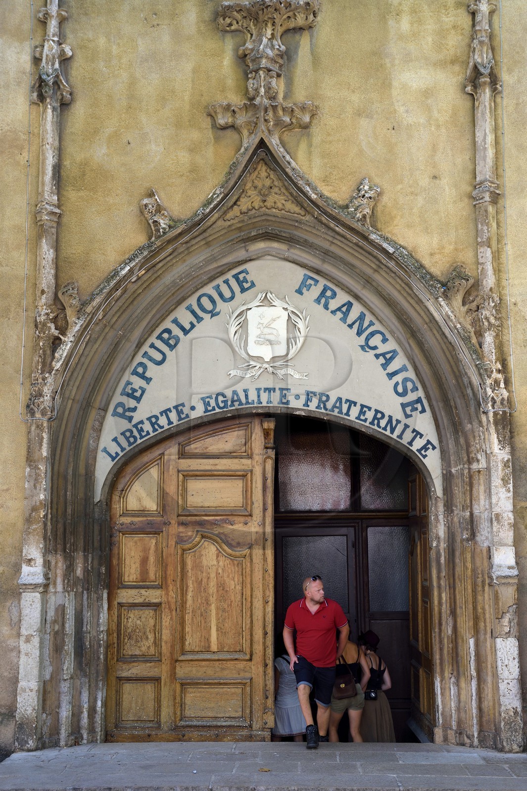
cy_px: 396
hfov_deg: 27.0
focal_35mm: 50
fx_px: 1099
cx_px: 264
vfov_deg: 39.6
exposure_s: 1/160
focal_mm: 50
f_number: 6.3
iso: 400
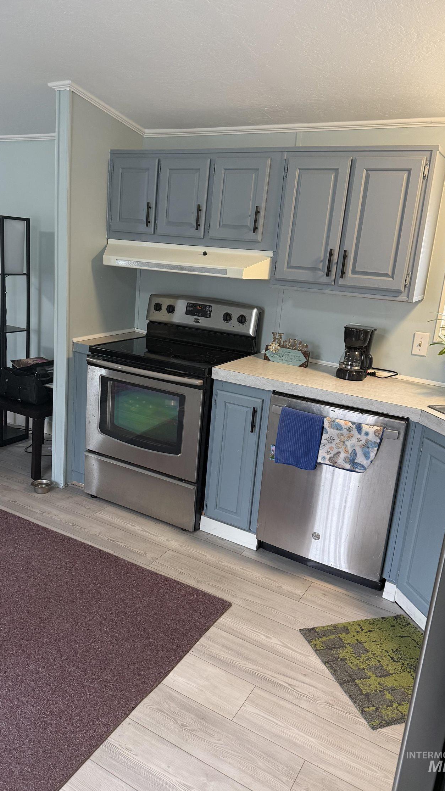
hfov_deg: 42.7
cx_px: 182
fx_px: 566
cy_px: 384
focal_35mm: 27
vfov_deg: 69.8
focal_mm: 6.76
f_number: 1.78
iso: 250
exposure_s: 1/60
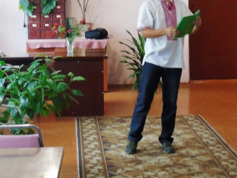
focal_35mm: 71
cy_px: 63
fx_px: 486
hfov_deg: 27.1
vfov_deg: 20.7
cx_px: 171
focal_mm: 8.2
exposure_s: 1/10
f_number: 4.1
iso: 400
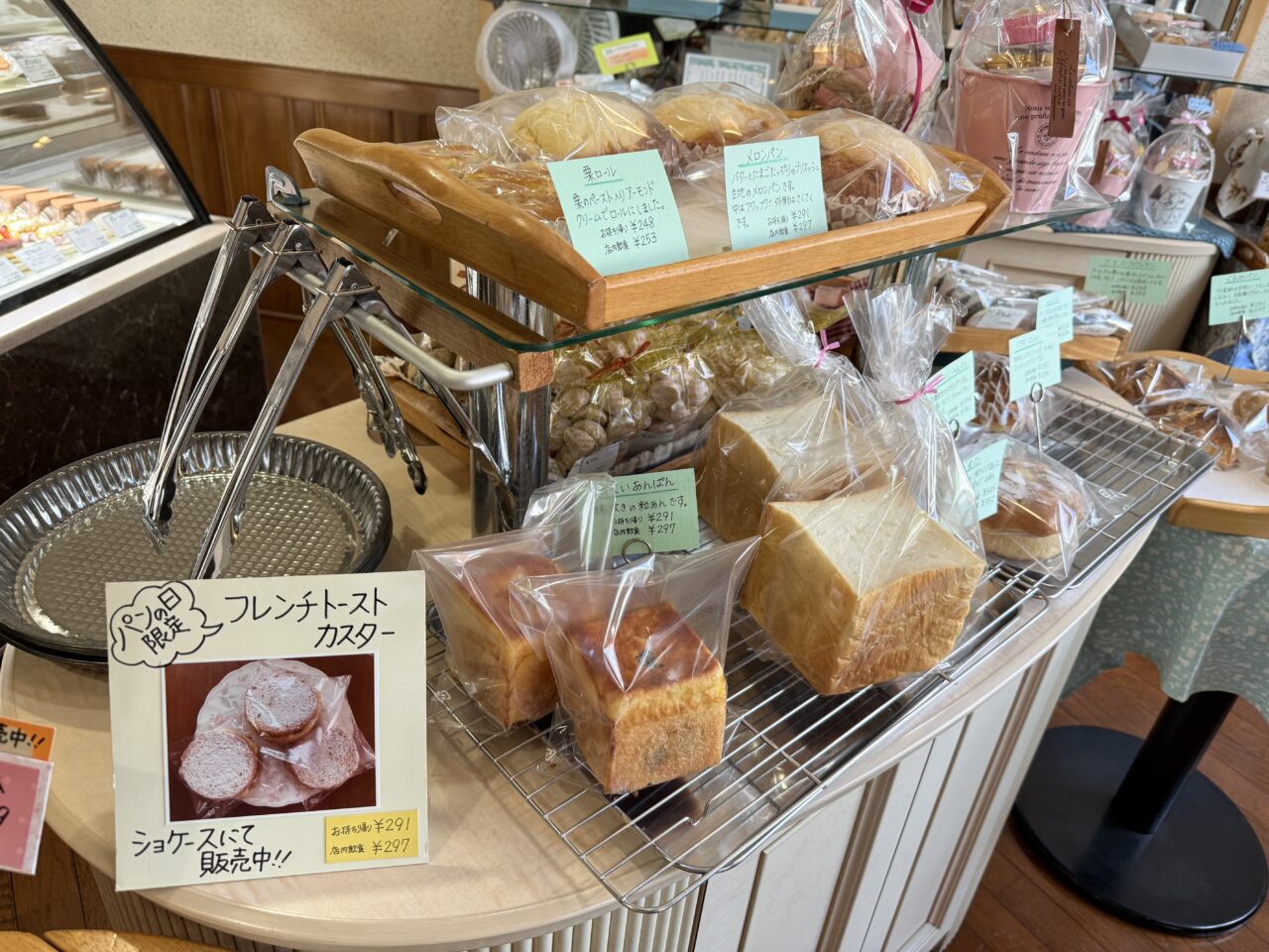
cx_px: 634
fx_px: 880
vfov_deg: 56.8
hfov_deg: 71.6
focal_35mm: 24
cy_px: 476
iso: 125
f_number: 1.78
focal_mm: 6.76
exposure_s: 1/121
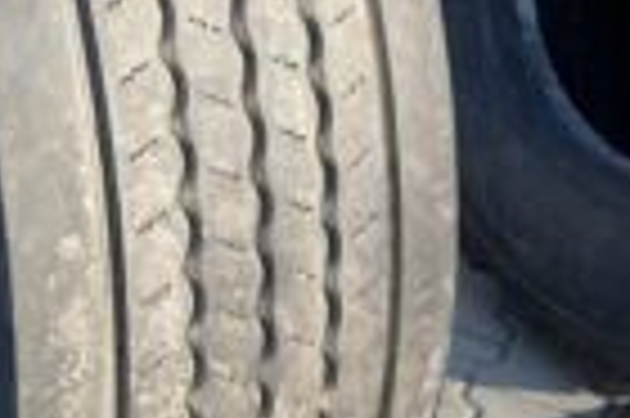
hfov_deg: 24.1
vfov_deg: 16.3
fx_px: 1451
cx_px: 122
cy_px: 101
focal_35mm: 83
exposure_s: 1/332
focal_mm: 4.25
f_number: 1.8
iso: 32
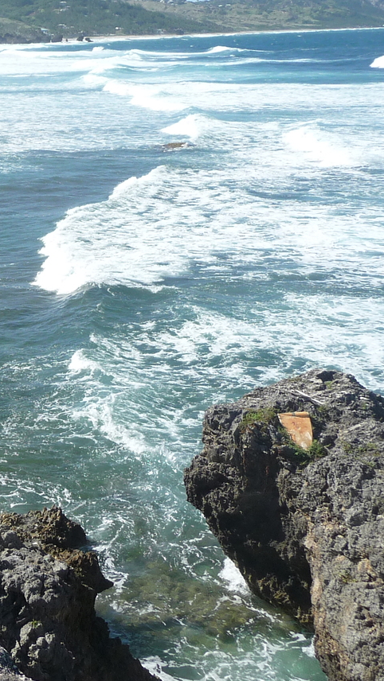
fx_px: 1031
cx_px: -95
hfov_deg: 19.7
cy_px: 284
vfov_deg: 36.5
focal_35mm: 57
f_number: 3.3
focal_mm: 4.7
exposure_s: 1/1000
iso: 100
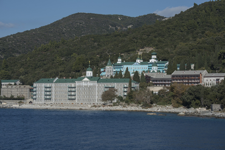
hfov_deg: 20.4
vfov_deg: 13.7
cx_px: 112
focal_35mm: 100
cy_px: 75
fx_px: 625
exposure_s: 1/640
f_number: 8
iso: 100
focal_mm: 100
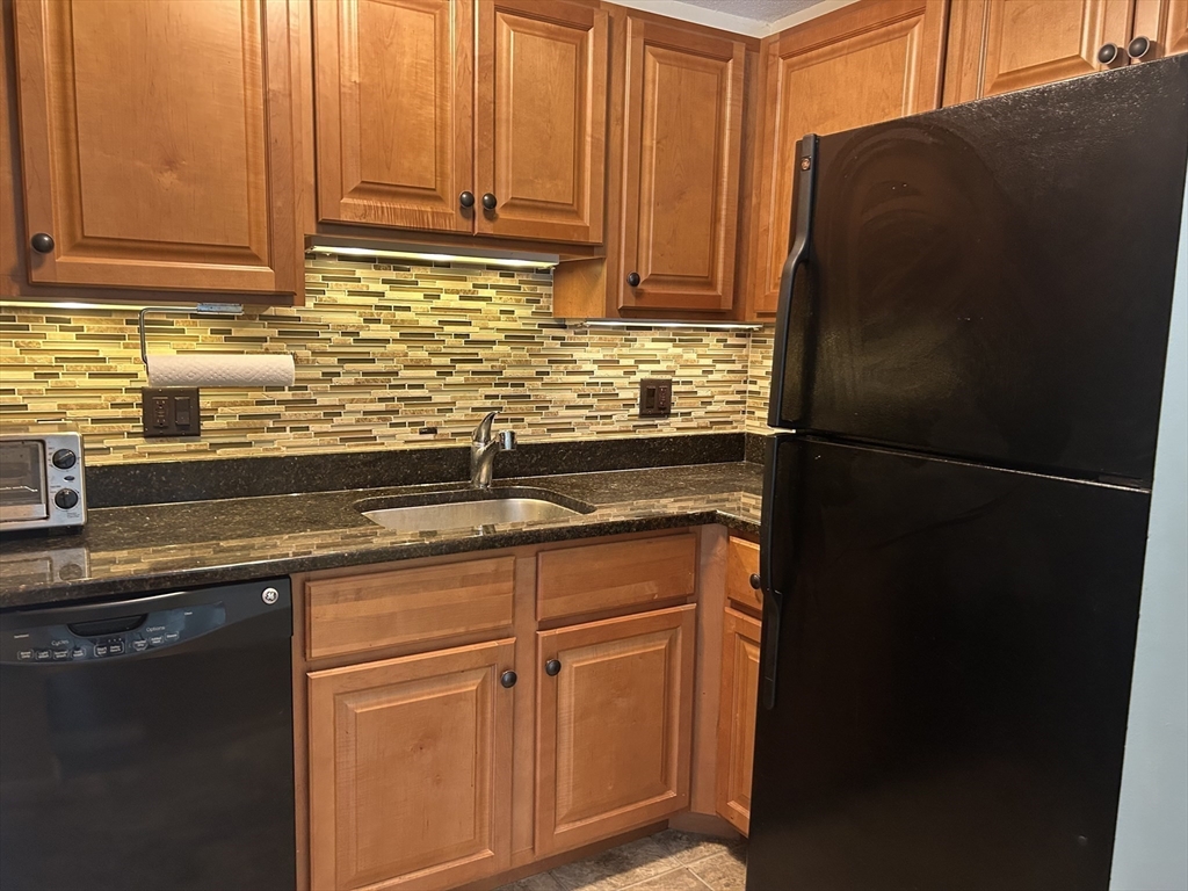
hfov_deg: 67.3
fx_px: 892
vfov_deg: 53.1
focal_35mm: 26
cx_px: 594
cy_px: 446
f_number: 1.5
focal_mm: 5.7
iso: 250
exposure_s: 1/60
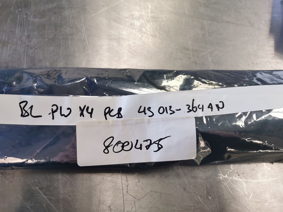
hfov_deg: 63.4
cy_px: 106
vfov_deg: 49.8
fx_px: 229
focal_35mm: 28
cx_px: 140
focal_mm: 5.58
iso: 250
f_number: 1.8
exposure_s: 1/50
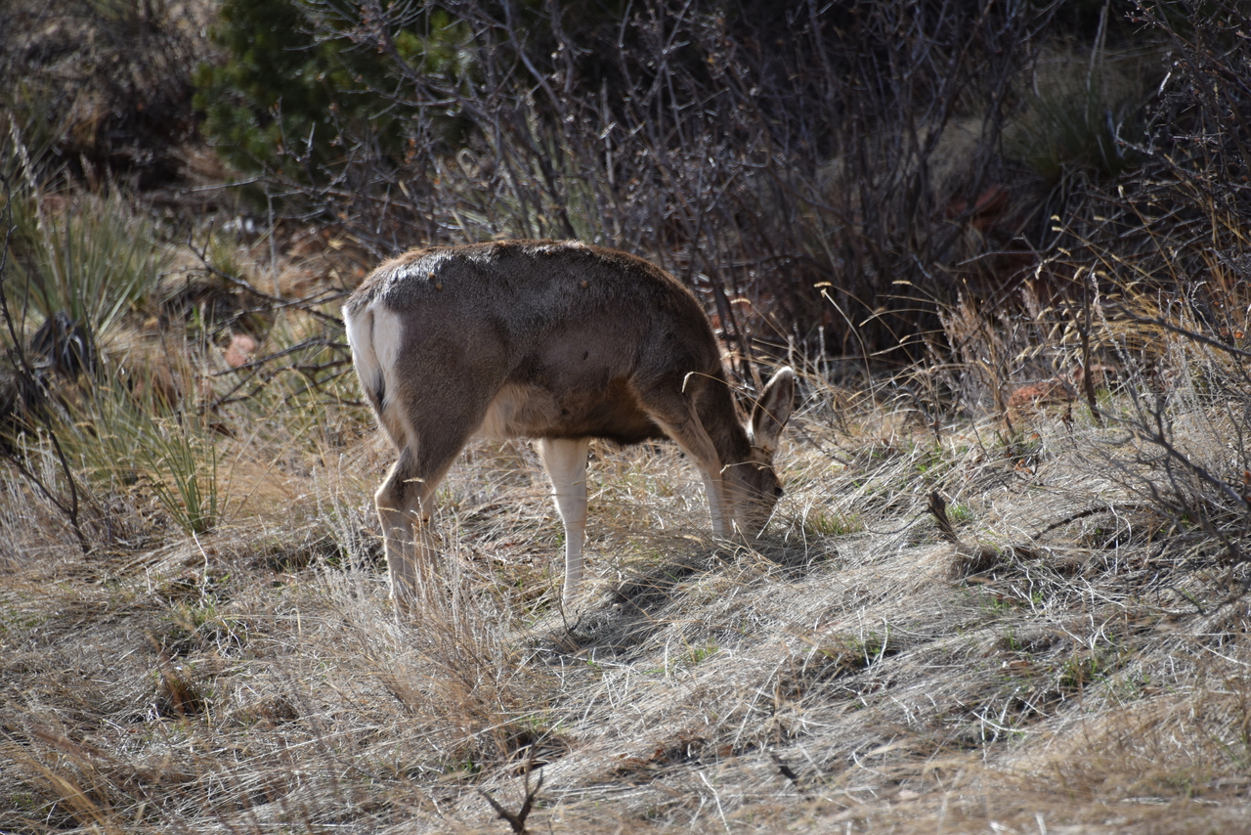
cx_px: 626
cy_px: 418
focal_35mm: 300
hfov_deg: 6.9
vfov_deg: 4.6
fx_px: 10427
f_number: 5.6
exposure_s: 1/640
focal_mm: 300
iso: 250
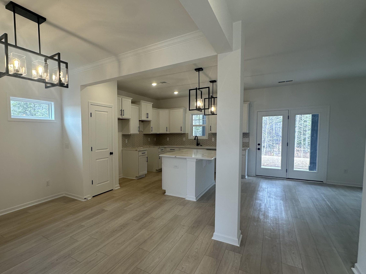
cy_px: 145
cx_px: 127
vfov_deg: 68.6
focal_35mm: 19
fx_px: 201
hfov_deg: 82.2
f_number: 2.2
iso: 80
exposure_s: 1/120
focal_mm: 2.22
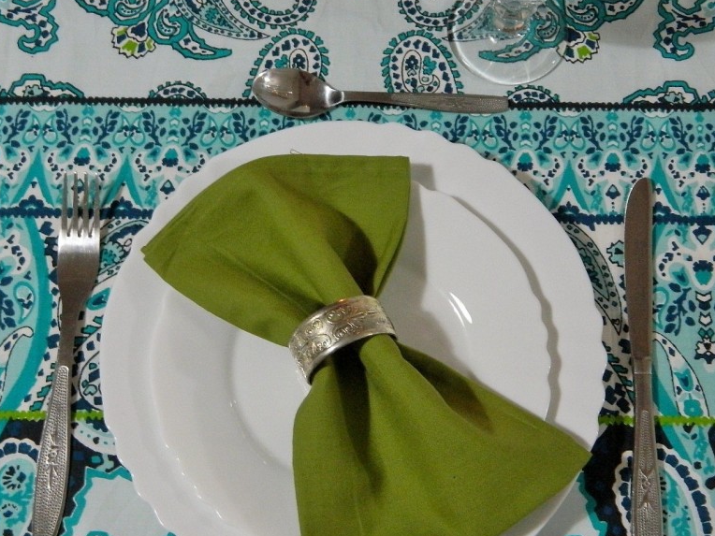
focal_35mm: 63
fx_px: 1301
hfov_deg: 30.7
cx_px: 347
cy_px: 317
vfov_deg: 23.3
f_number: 3.6
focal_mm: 8.4
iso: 400
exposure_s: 1/20
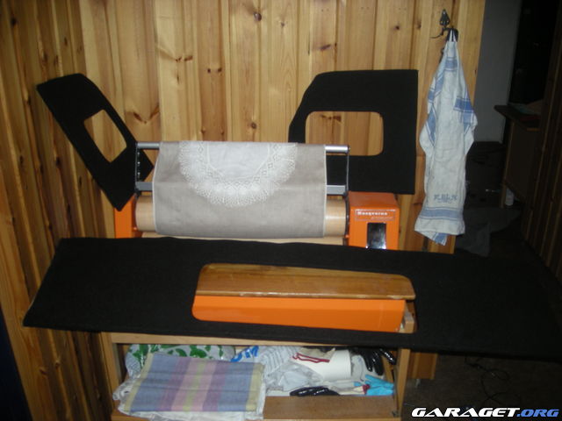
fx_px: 568
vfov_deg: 40.7
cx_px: 281
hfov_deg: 52.6
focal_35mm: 35
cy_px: 210
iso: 70
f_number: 2.8
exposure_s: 1/60
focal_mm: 5.7
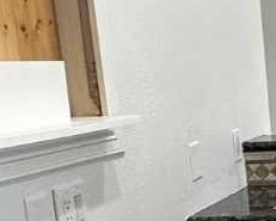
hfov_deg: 18.8
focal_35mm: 91
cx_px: 403
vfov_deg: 16.6
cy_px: 214
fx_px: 744
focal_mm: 2.22
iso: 250
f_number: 2.2
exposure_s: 1/60
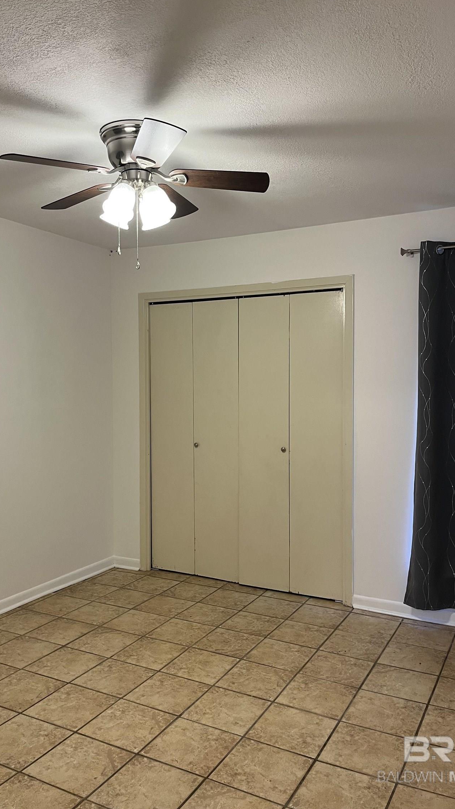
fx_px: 622
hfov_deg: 40.2
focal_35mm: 29
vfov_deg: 66.1
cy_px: 398
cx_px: 208
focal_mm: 5.1
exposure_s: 1/60
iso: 100
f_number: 1.6
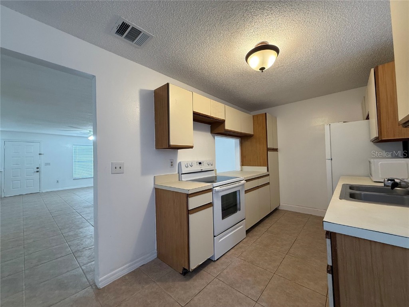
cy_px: 154
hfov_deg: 102.1
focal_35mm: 14
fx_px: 165
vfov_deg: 85.7
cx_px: 204
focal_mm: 2.22
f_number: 2.2
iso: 200
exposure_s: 1/120
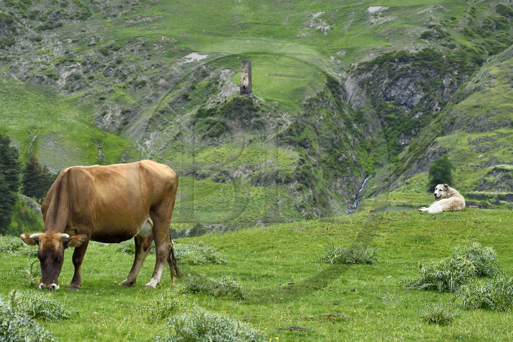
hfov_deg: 16.8
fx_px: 1738
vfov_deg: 11.2
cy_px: 171
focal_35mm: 122
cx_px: 256
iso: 400
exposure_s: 1/250
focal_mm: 122
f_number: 10
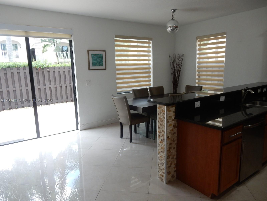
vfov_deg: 54.9
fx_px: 193
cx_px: 134
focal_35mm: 25
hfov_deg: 69.4
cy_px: 100
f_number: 3.7
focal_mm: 4.5
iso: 125
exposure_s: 1/50
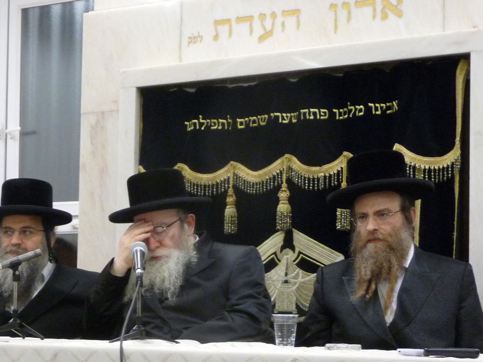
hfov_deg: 22.1
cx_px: 153
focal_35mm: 88
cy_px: 256
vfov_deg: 16.7
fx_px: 1228
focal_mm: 9.8
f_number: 4.4
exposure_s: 1/25
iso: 400
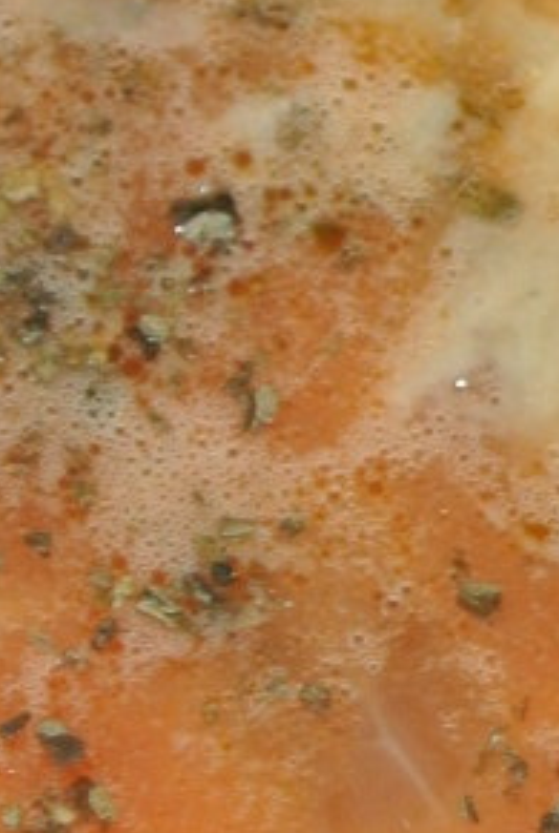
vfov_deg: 3.8
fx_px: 12509
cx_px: 1236
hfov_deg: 2.5
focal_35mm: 539
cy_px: 177
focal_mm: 30
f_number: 5.6
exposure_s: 1/320
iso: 100
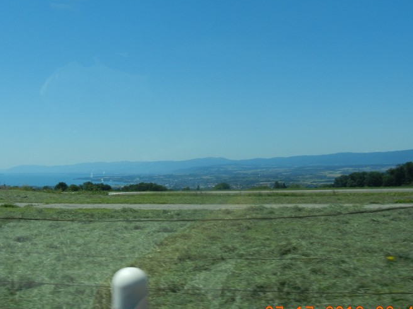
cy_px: 122
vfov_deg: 30.8
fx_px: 561
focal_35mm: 47
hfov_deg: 40.0
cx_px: 140
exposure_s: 1/570
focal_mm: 5.4
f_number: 7
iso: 160
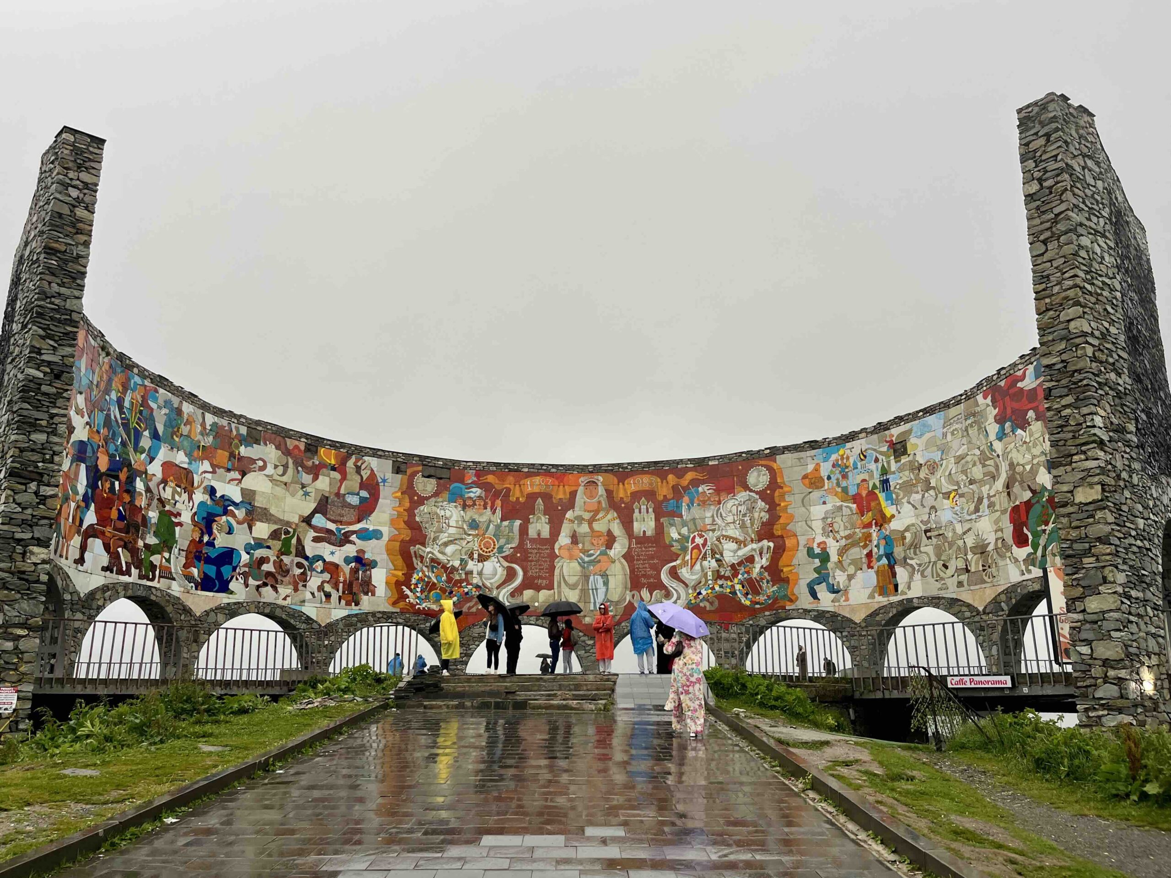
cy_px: 439
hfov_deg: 67.3
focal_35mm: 26
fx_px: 880
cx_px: 586
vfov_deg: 53.1
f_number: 1.6
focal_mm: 5.1
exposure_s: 1/173
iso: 40
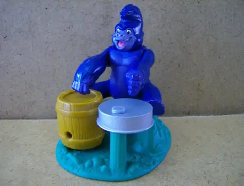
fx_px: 255
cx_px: 122
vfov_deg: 40.0
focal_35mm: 36
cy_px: 93
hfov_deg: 51.1
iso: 200
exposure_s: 1/15.8
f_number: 2.8
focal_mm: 6
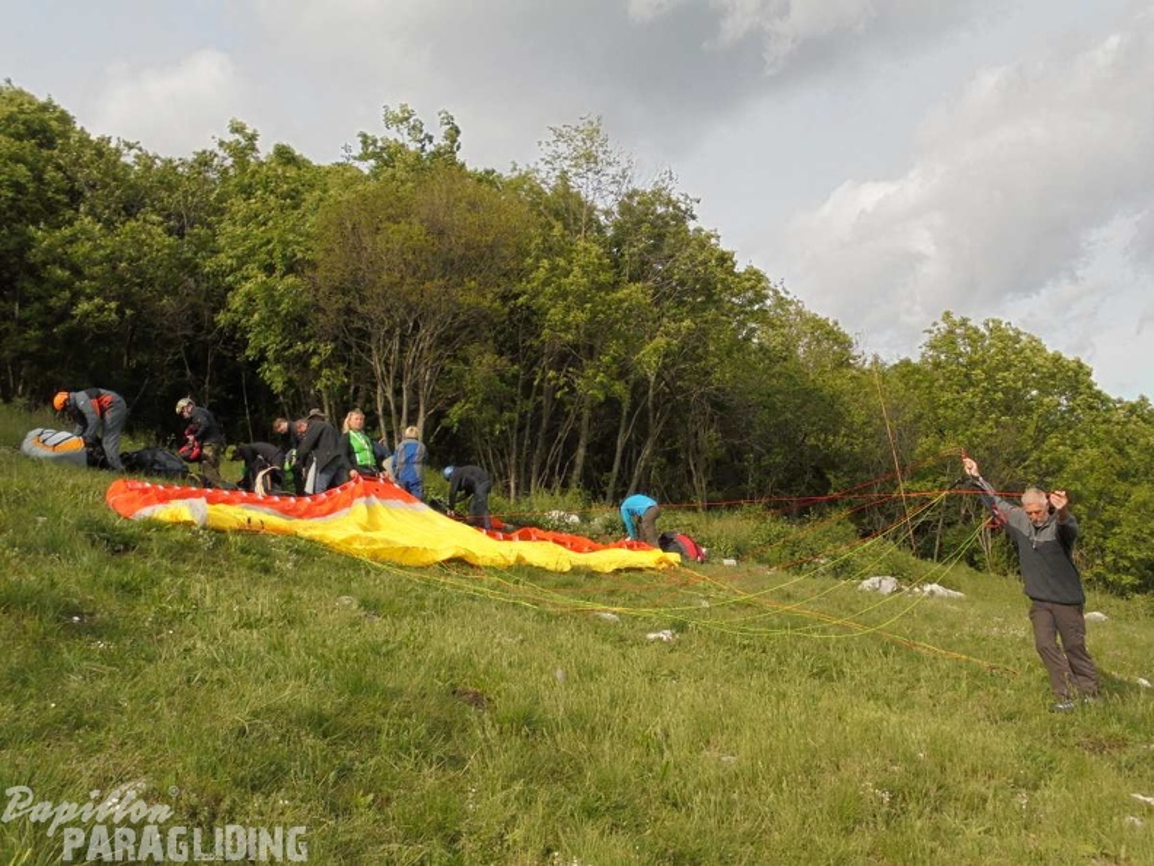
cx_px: 577
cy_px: 433
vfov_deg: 41.8
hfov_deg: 54.0
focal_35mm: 34
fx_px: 1133
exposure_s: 1/640
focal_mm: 6.1
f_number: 4
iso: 100
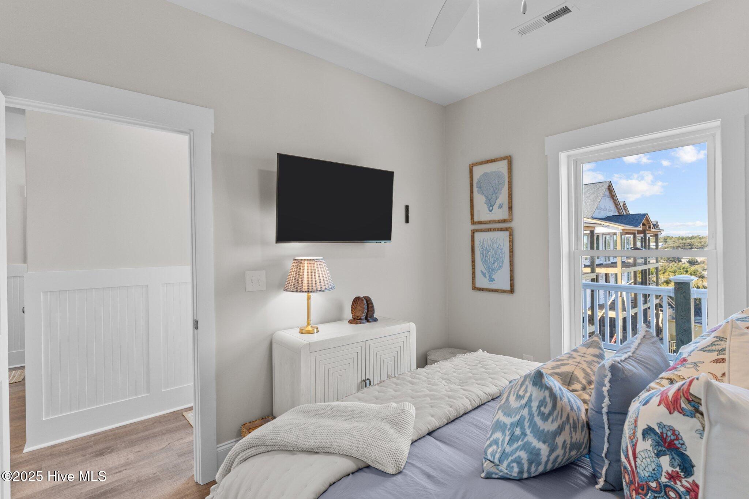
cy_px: 250
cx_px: 374
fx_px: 354
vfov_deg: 70.4
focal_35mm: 17
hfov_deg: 93.3
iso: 200
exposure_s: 1/2.5
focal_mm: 17
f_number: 8
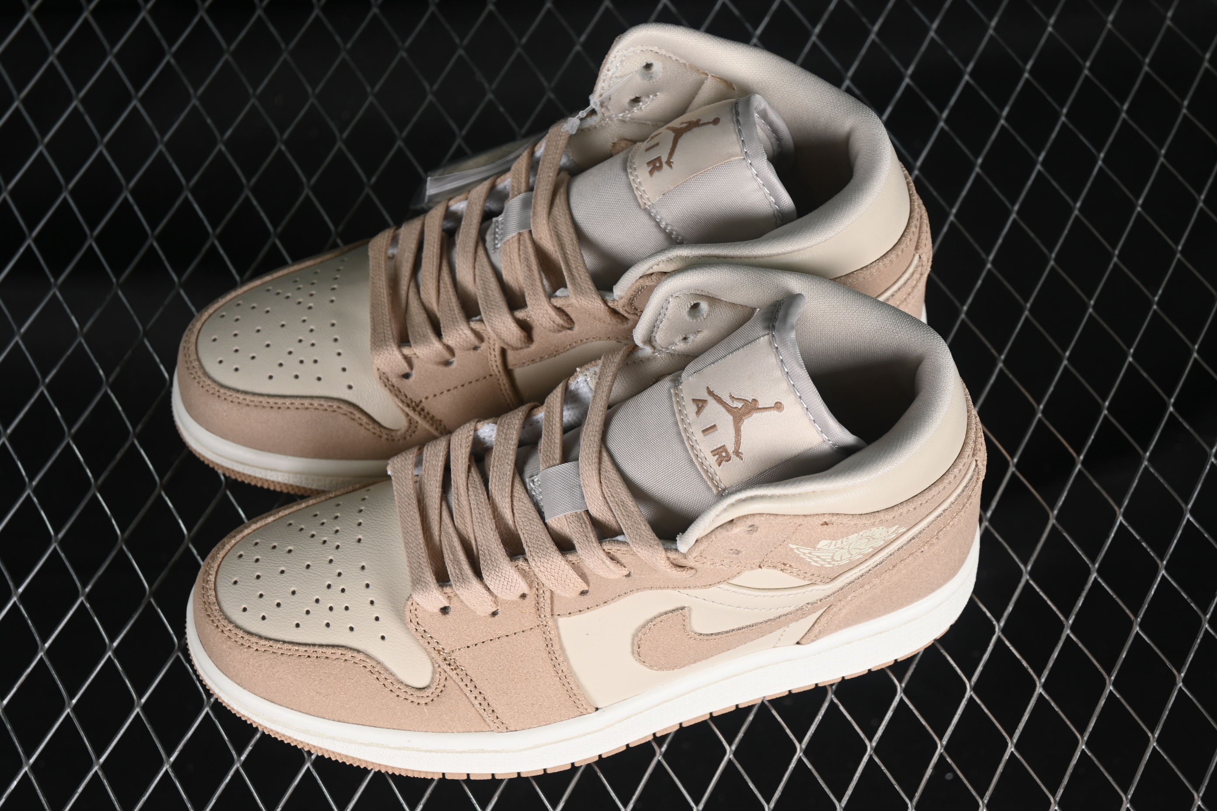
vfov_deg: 18.2
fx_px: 2535
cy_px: 406
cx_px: 608
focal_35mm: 75
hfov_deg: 27.0
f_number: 7.1
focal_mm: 50
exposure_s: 1/60
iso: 160
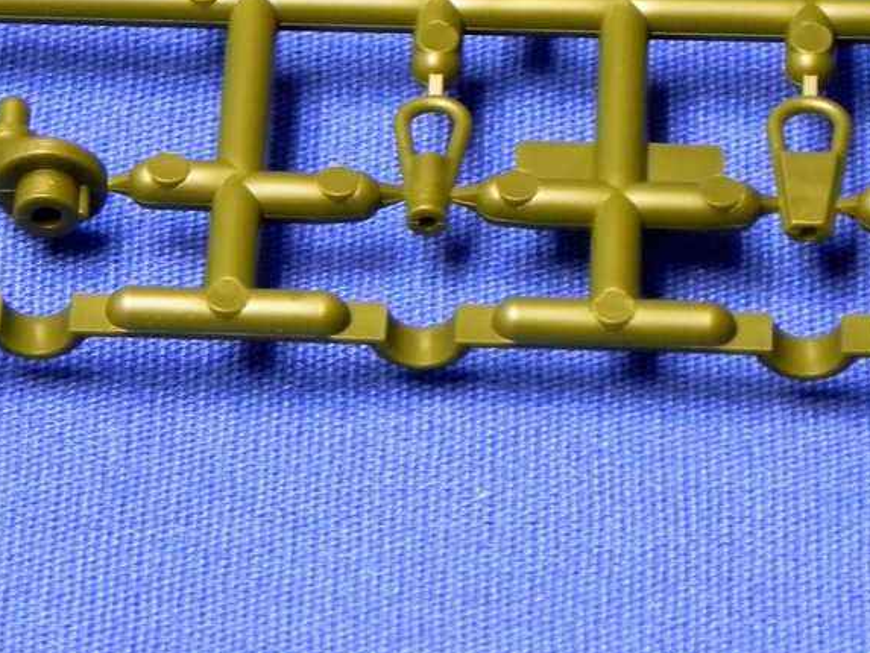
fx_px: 7240
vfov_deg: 5.2
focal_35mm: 288
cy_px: 285
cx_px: 355
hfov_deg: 6.9
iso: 400
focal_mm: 23
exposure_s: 1/9.7
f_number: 4.5
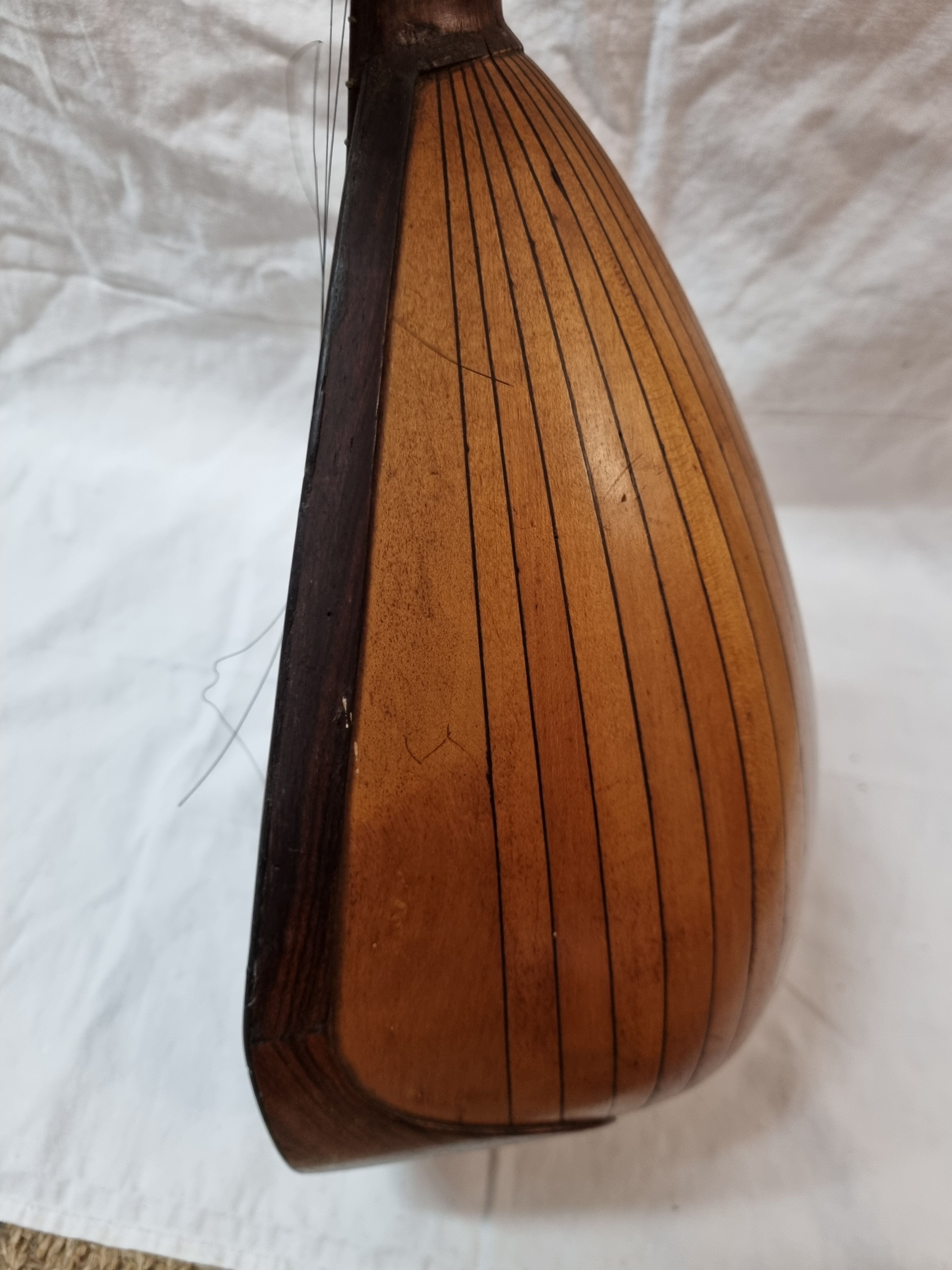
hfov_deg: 53.1
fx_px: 953
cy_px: 635
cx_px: 476
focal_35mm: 26
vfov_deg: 67.3
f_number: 1.8
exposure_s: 1/50
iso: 250
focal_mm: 5.4
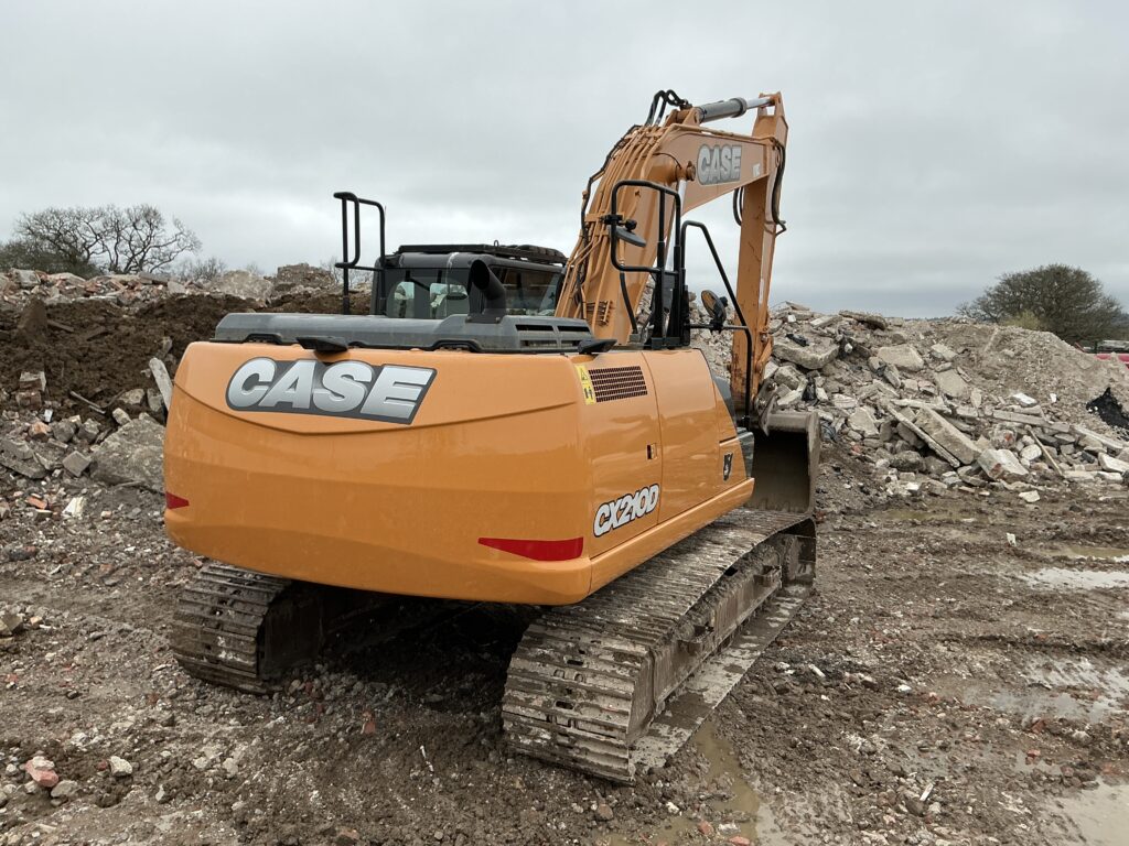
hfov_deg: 63.4
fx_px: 913
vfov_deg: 49.7
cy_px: 423
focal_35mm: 28
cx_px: 564
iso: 25
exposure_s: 1/568
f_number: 1.8
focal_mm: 3
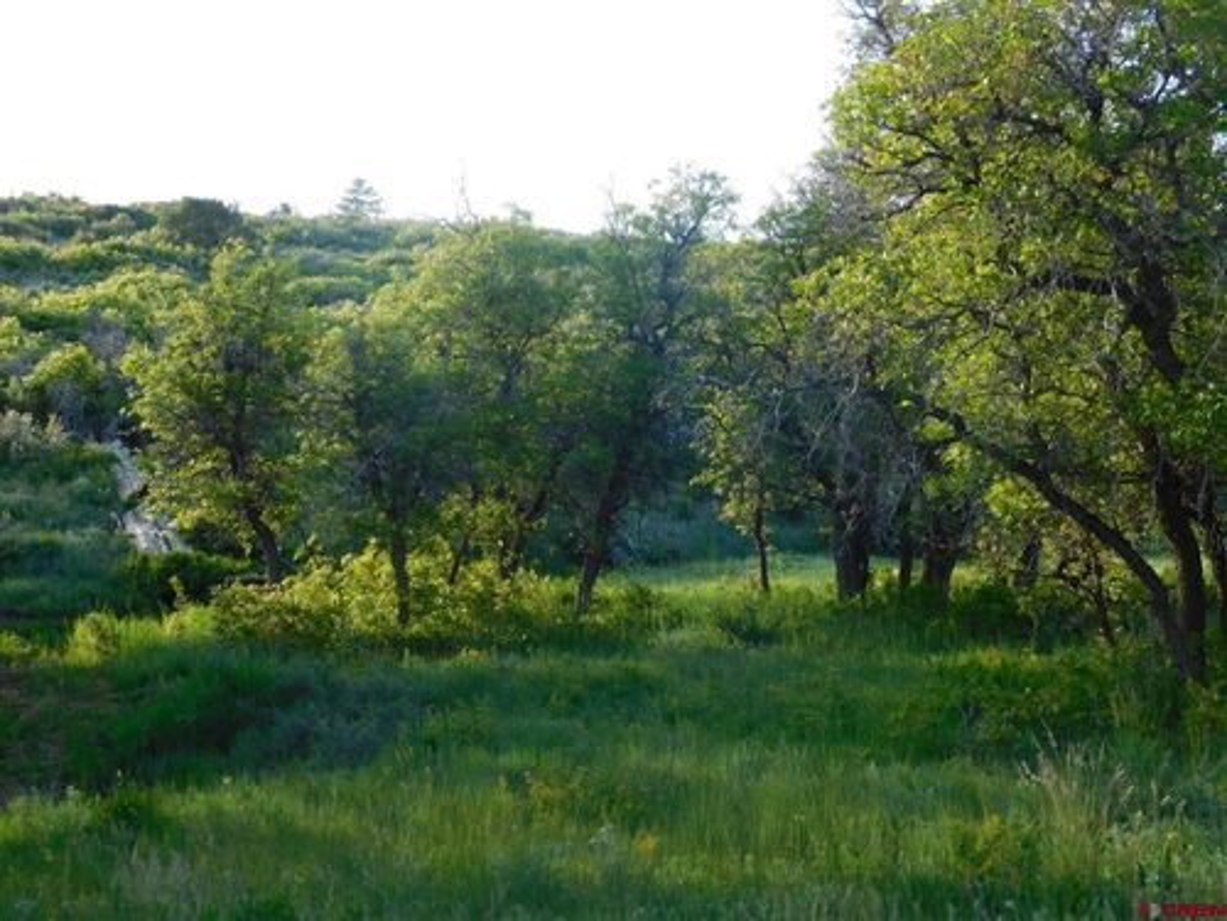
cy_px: 460
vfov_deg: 24.8
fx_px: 2091
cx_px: 614
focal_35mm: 59
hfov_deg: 32.7
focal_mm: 10.4
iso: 125
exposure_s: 1/160
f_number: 4
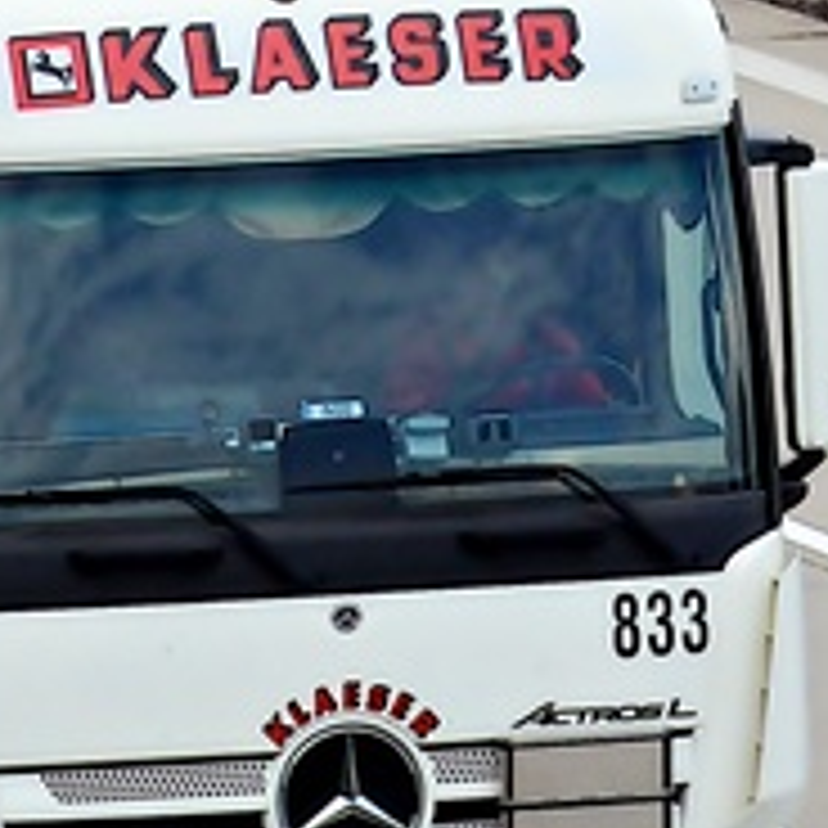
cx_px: -194
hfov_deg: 3.1
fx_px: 15263
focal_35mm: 564
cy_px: 585
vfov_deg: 3.1
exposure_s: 1/640
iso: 1250
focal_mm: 102
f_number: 11
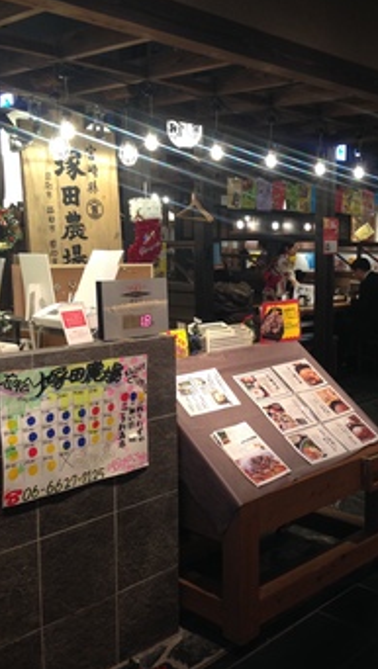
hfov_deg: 28.1
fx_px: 747
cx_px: 276
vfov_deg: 48.3
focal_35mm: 42
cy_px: 346
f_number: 2.4
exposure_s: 1/20
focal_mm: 4.12
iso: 100
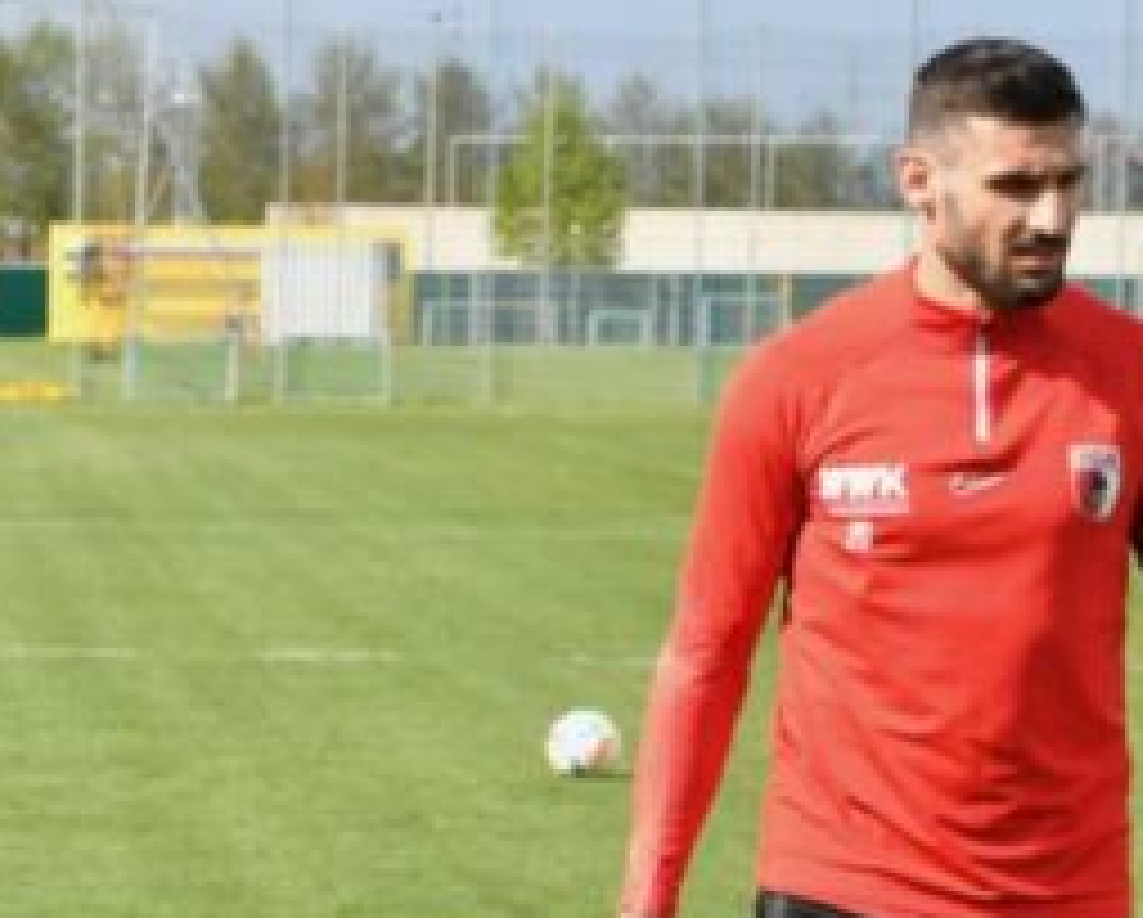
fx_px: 8848
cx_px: 164
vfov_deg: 5.9
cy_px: 536
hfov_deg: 7.4
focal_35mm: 261
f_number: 13
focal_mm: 75
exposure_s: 1/640
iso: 500
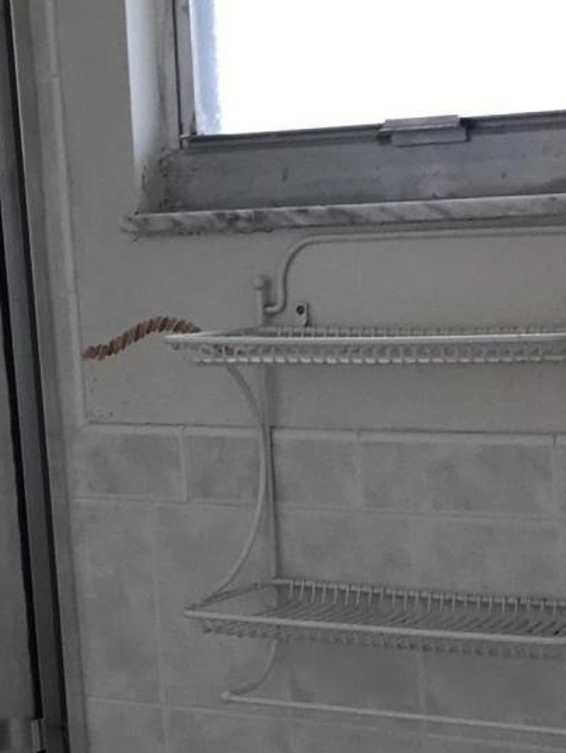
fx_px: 2266
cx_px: 338
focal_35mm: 104
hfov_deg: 14.2
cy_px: 635
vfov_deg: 18.7
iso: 25
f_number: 1.8
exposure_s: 1/60
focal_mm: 3.99
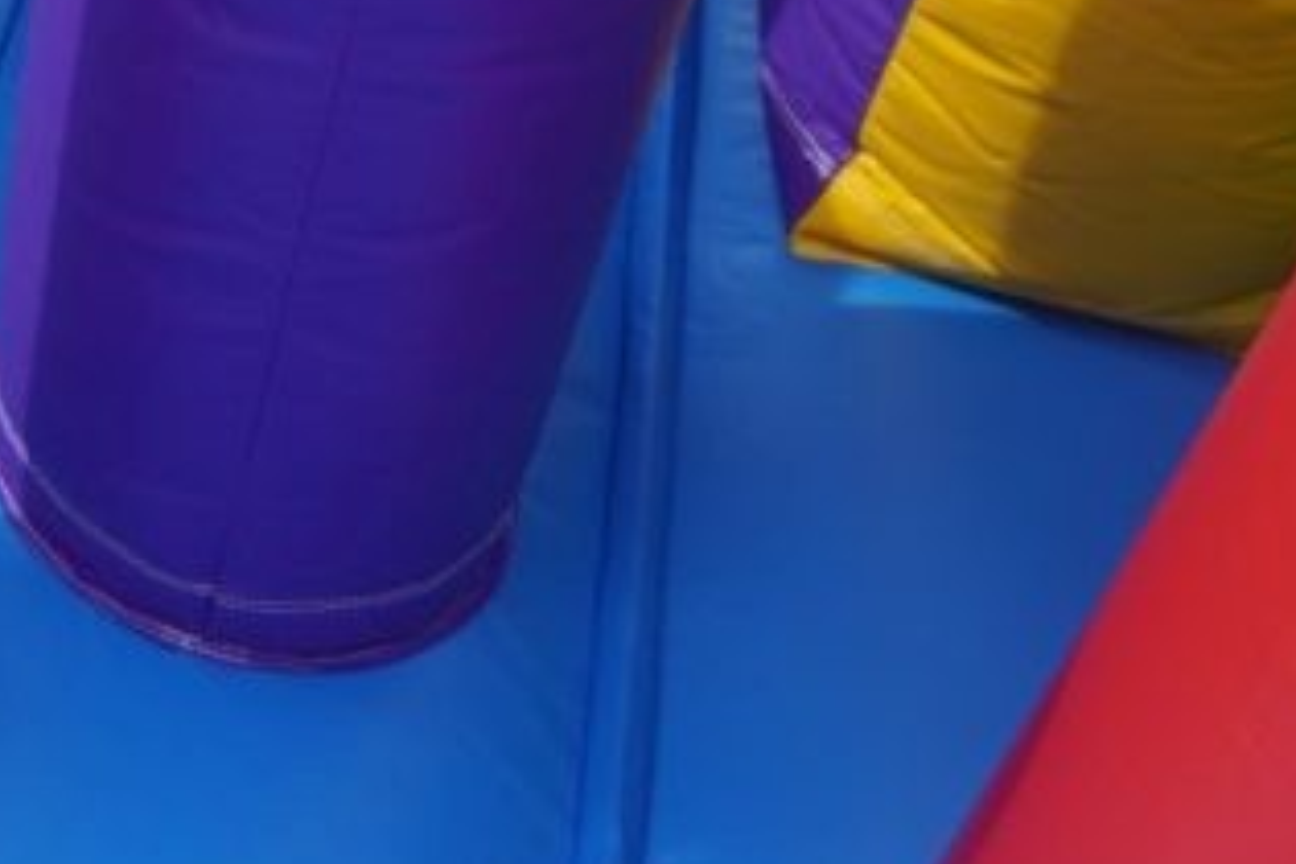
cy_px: -438
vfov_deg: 16.0
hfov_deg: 22.5
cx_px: -498
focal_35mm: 78
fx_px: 2808
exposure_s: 1/320
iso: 100
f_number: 5.6
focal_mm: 16
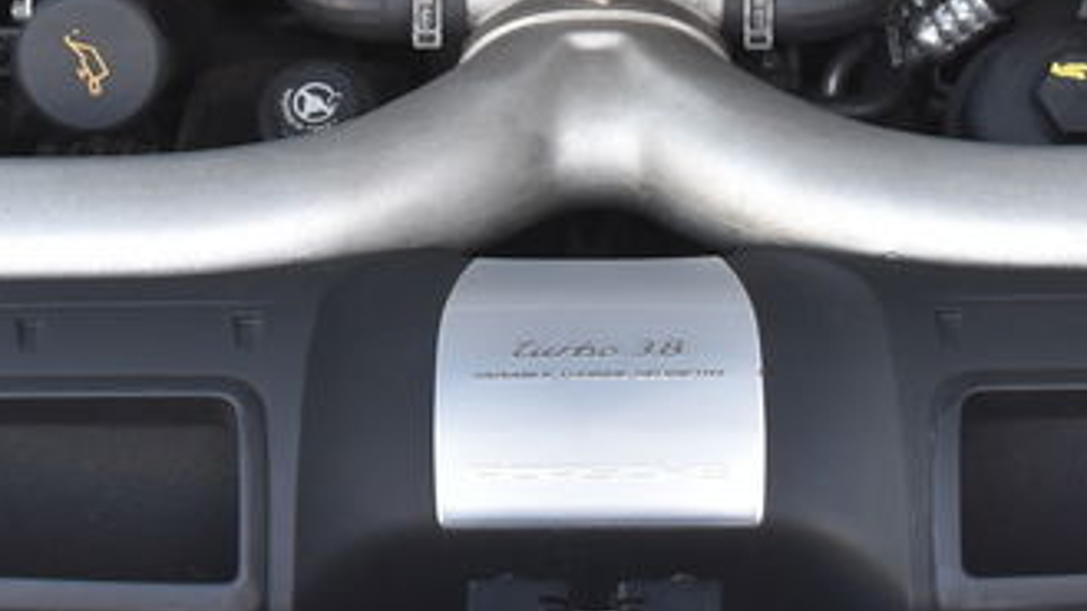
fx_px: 2860
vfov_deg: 11.9
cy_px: -121
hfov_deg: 21.5
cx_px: 565
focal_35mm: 99
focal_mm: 27
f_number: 6.3
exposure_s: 1/160
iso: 800
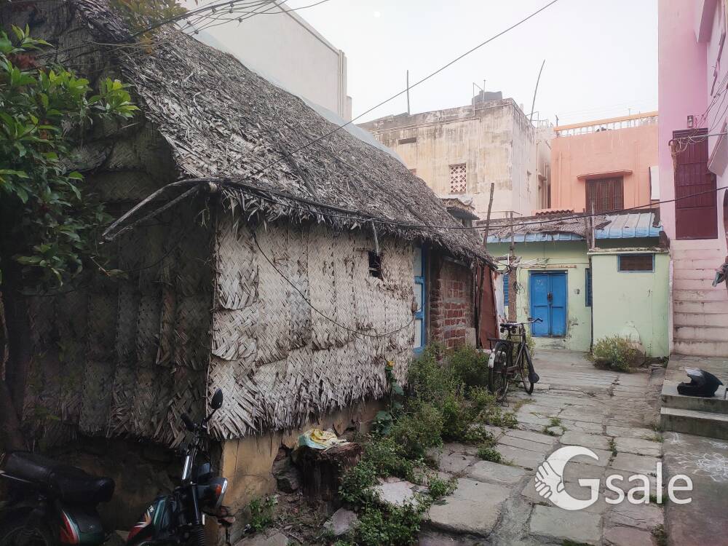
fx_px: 526
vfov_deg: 54.9
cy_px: 273
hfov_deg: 69.4
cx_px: 364
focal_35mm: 25
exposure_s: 1/100
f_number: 1.79
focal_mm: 4.74
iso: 137
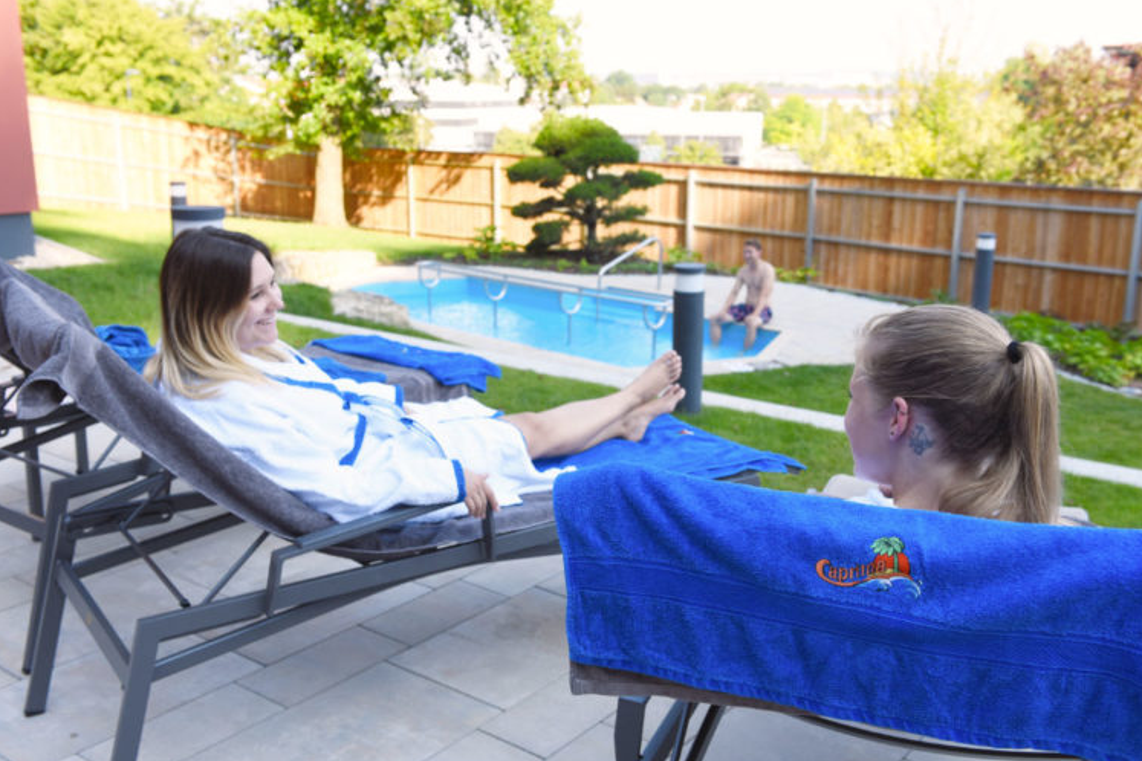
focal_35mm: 37
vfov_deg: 35.9
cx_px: 572
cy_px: 387
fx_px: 1174
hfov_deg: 51.9
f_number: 6.3
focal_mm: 36
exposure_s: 1/160
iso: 125
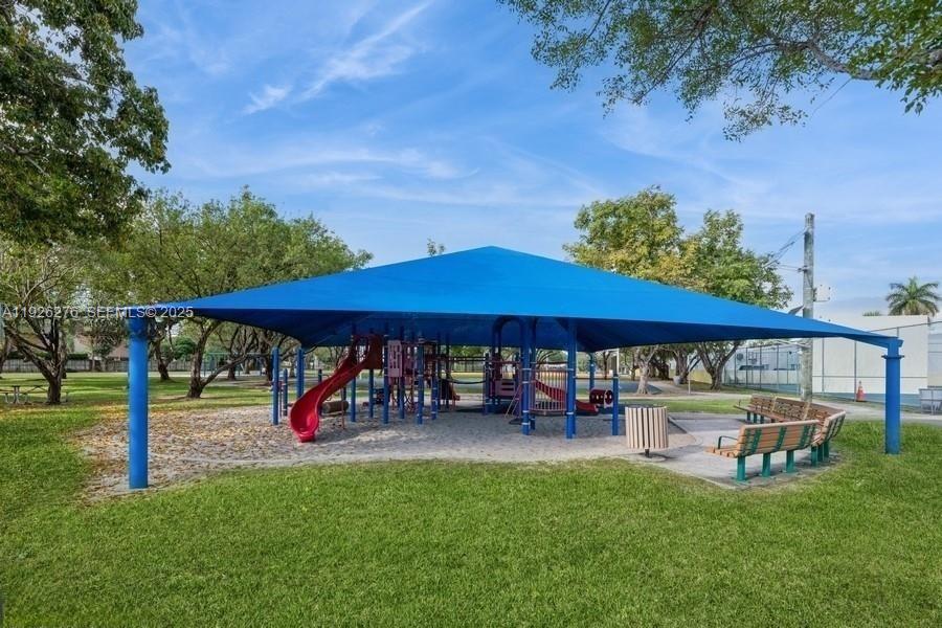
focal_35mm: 17
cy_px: 314
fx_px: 445
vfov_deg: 70.4
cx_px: 471
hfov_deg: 93.3
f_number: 10
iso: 200
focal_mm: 17
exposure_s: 1/100
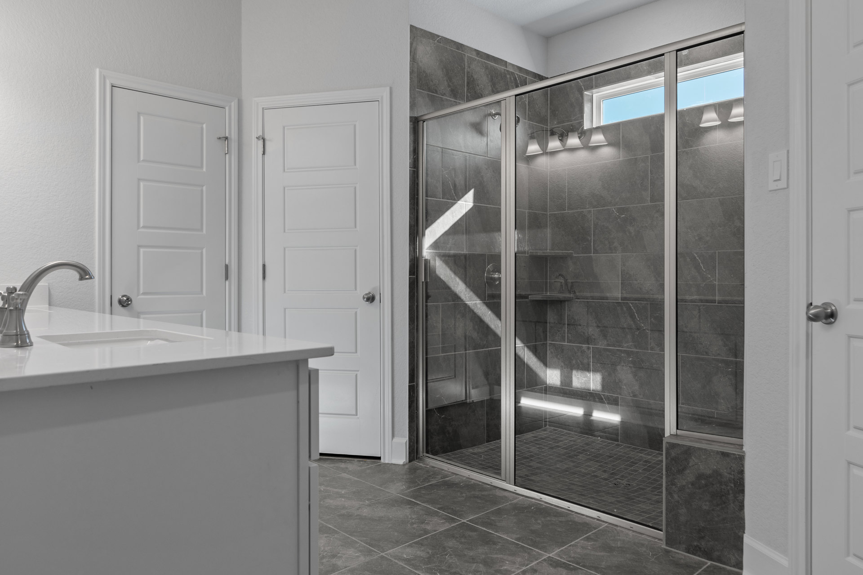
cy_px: 288
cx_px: 432
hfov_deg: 73.7
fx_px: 575
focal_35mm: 24
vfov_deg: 53.1
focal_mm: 16
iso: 100
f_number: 3.5
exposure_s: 1/50
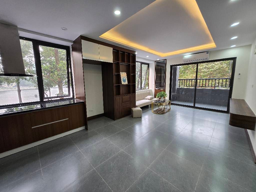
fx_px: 96
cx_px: 128
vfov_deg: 89.9
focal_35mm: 13
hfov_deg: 106.2
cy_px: 96
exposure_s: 1/50
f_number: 2.2
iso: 64
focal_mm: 1.7
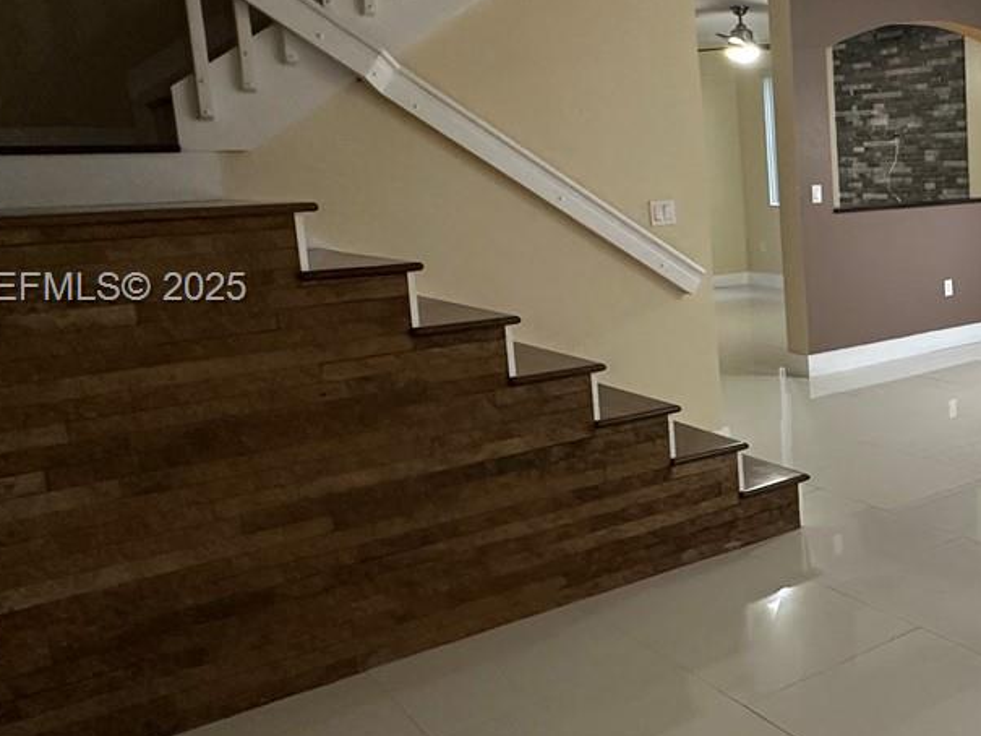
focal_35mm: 37
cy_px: 290
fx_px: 1049
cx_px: 1039
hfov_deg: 41.6
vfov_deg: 38.5
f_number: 2.2
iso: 320
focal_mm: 2.22
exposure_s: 1/60
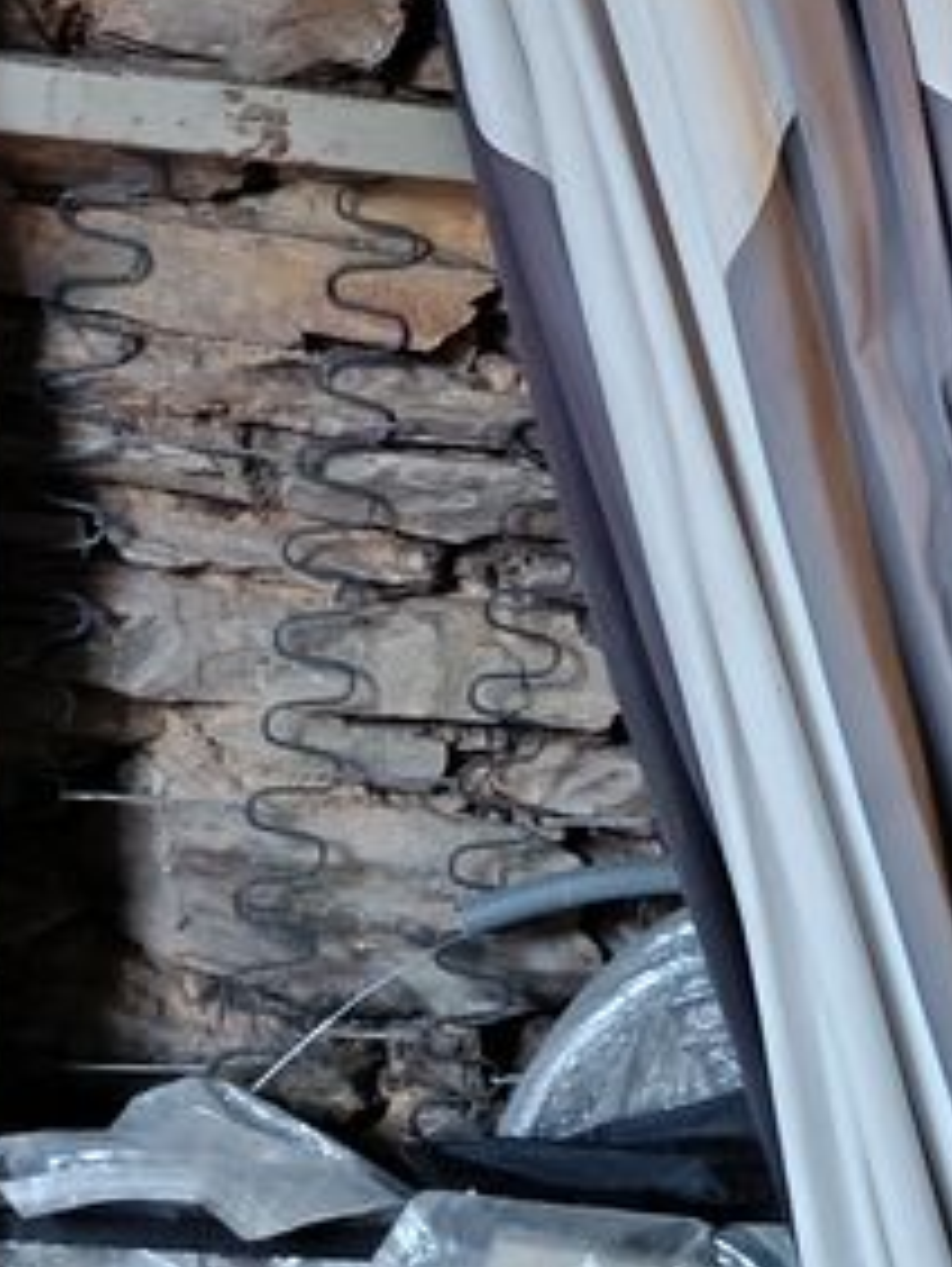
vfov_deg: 21.8
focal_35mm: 85
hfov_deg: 17.2
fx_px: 3112
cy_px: -117
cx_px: 826
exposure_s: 1/16.7
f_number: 1.7
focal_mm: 5.24
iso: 2137
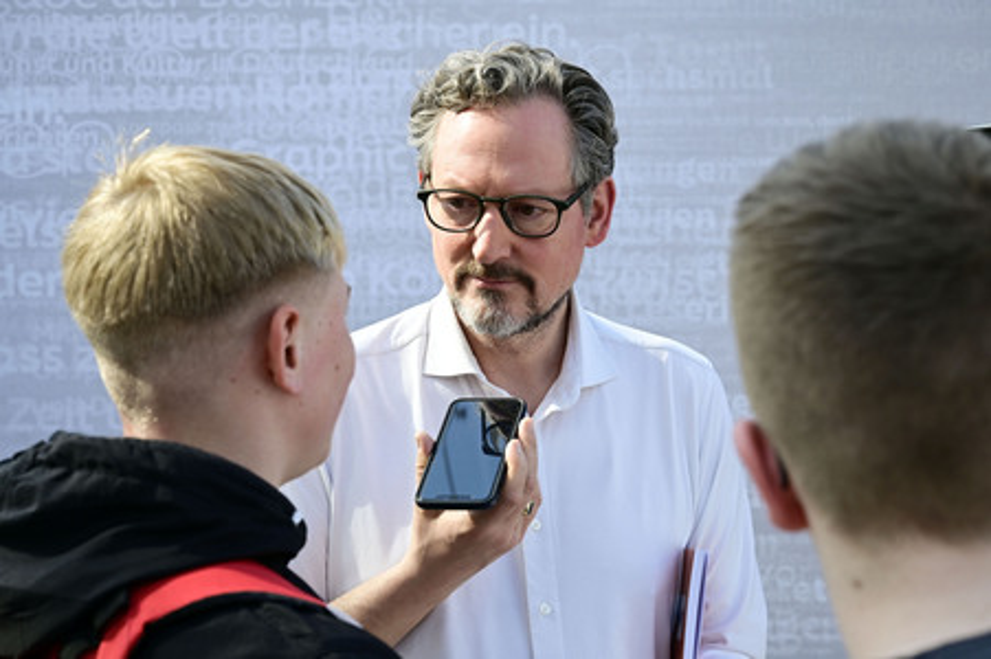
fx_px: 1925
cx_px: 496
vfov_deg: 19.4
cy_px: 330
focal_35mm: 70
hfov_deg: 28.9
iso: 500
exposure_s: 1/250
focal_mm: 70
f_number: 8
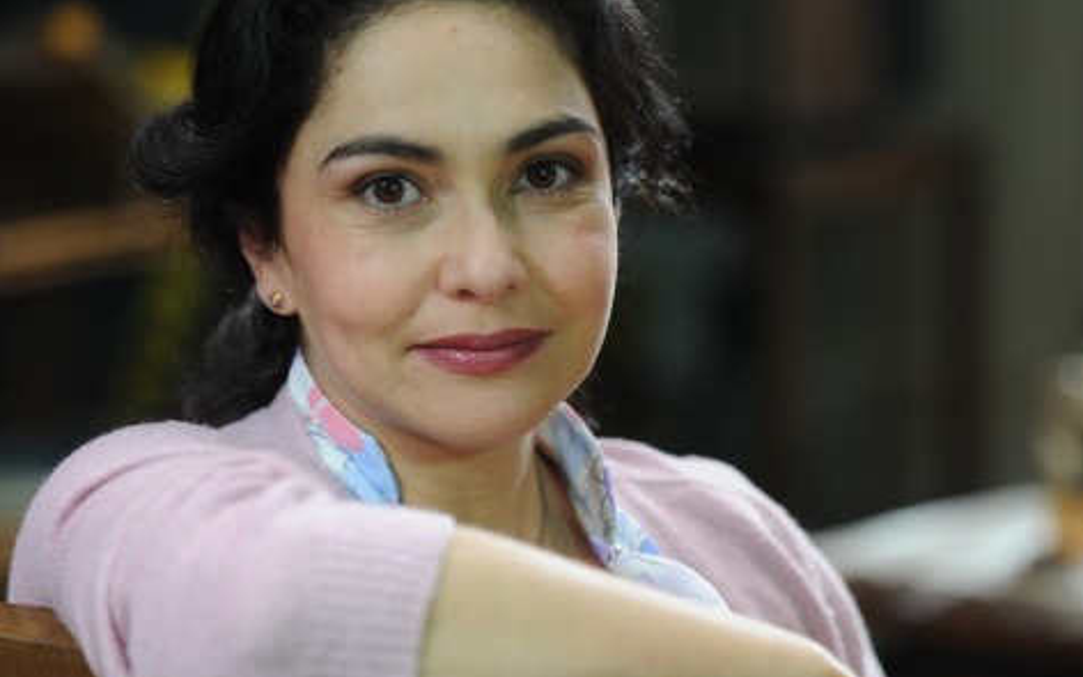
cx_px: 675
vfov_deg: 7.0
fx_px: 5549
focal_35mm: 188
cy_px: 324
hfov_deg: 11.1
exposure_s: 1/80
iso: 800
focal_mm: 130
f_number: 2.8
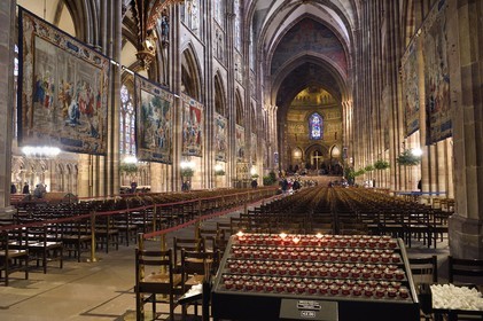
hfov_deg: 63.7
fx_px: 389
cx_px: 242
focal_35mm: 29
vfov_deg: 44.9
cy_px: 160
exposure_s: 1/6
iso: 1600
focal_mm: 29
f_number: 5.6
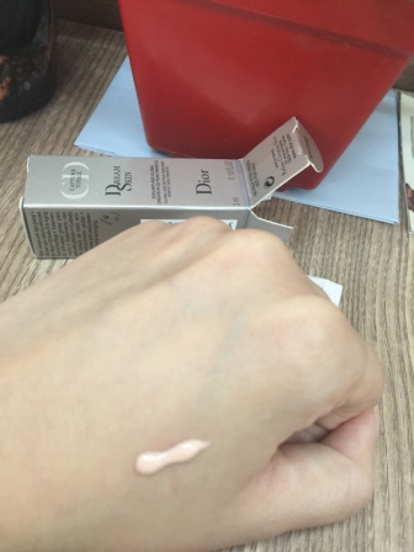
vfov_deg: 61.7
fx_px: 462
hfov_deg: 48.2
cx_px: 207
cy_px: 276
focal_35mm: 29
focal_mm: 4.15
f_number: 2.2
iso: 125
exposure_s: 1/17
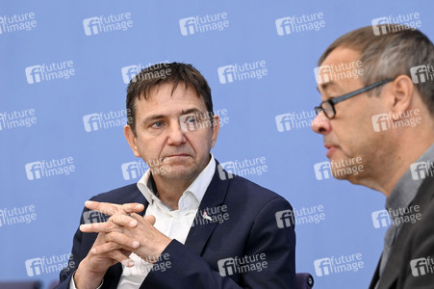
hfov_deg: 10.3
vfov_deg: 6.9
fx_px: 2409
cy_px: 144
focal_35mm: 200
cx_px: 217
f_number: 6.3
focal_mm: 200
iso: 4000
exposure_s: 1/500
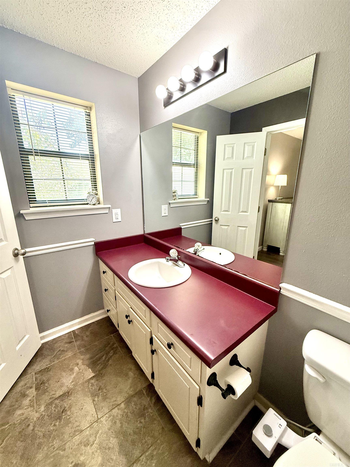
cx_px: 175
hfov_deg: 85.7
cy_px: 234
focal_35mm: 14
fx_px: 189
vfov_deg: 102.1
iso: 250
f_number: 2.2
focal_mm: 2.22
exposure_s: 1/120
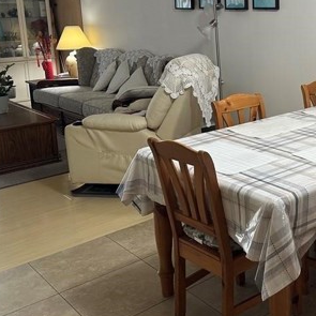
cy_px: 99
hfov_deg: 34.2
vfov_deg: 36.3
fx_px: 475
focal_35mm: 46
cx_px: 299
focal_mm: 6.86
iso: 125
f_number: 1.78
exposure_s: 1/60
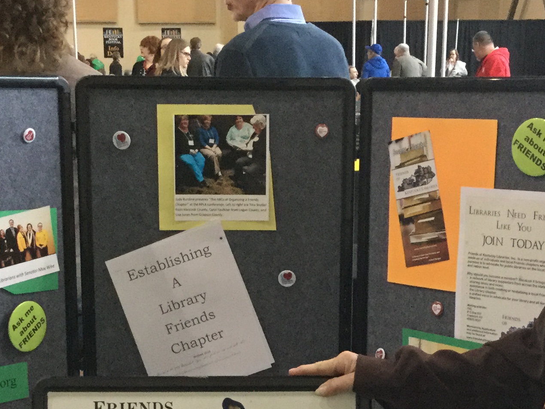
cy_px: 387
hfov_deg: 24.4
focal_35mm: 80
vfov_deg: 18.1
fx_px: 1260
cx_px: 282
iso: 200
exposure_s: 1/30
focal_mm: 3.3
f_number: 2.4
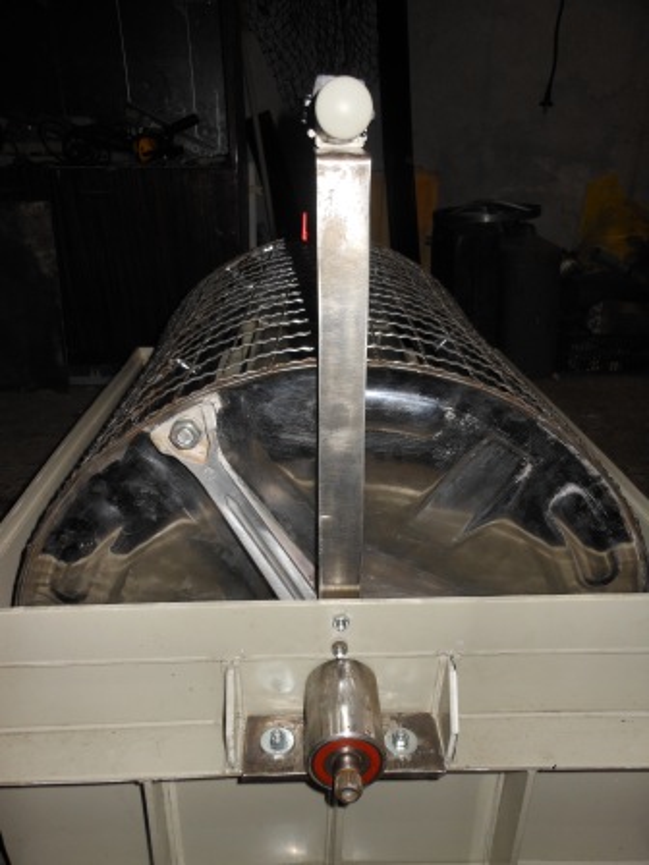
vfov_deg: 63.4
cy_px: 432
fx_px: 700
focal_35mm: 28
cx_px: 324
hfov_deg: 49.7
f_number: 3.7
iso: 80
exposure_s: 1/25
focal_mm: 5
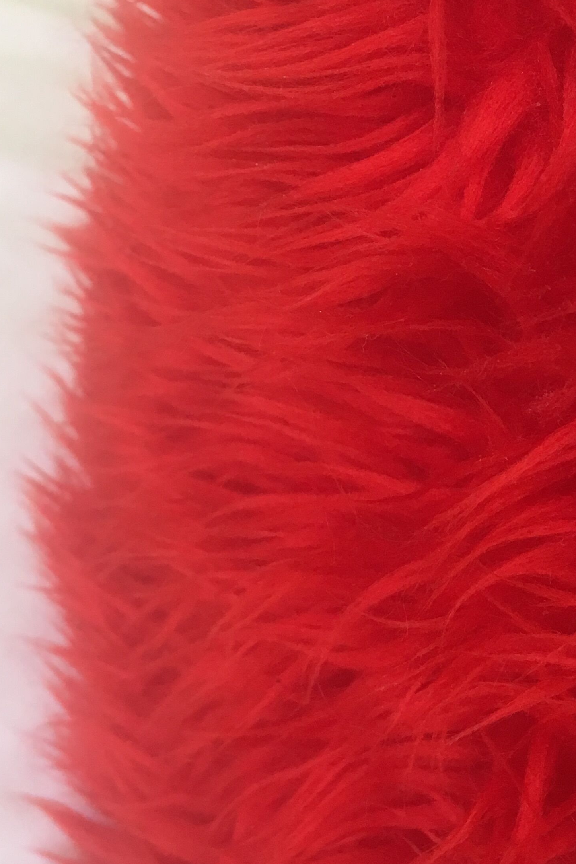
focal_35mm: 56
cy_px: 354
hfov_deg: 24.2
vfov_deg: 35.5
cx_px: 342
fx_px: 1344
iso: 64
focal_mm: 4.15
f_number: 2.2
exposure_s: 1/30
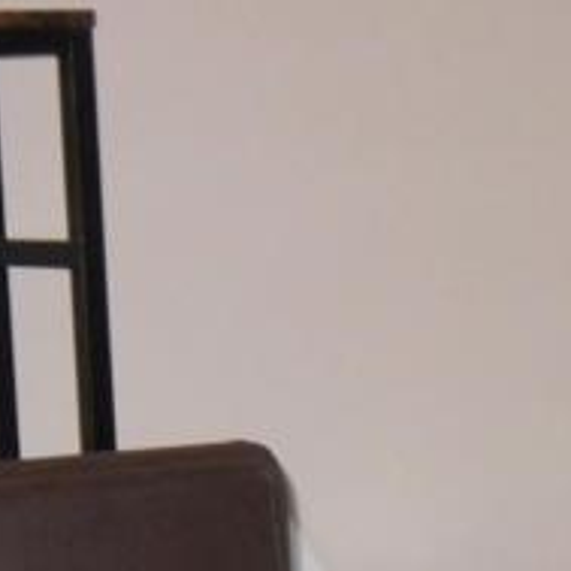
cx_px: 628
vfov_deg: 10.2
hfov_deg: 10.3
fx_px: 3135
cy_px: 764
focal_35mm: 168
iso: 200
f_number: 3.5
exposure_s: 1/45
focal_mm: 6.3
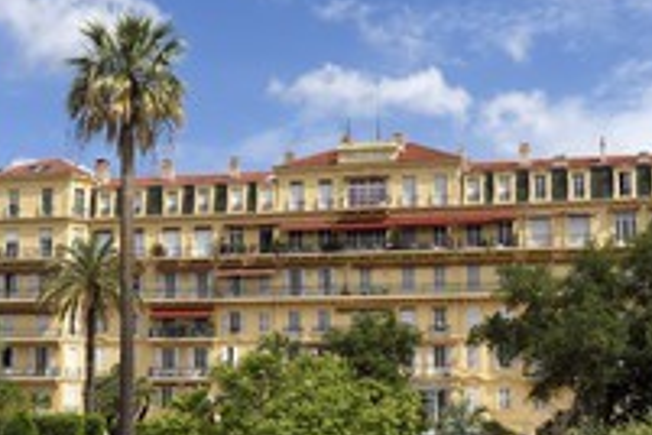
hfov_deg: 28.4
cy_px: 308
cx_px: 285
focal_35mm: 71
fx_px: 1286
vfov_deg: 19.1
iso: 200
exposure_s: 1/320
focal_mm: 34
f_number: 13
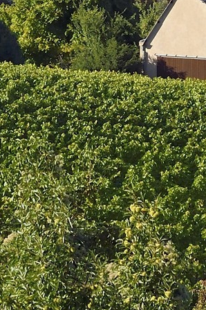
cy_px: -477
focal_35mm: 376
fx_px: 3227
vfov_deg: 5.3
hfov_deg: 3.6
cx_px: 261
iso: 200
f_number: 10
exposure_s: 1/250
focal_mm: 70
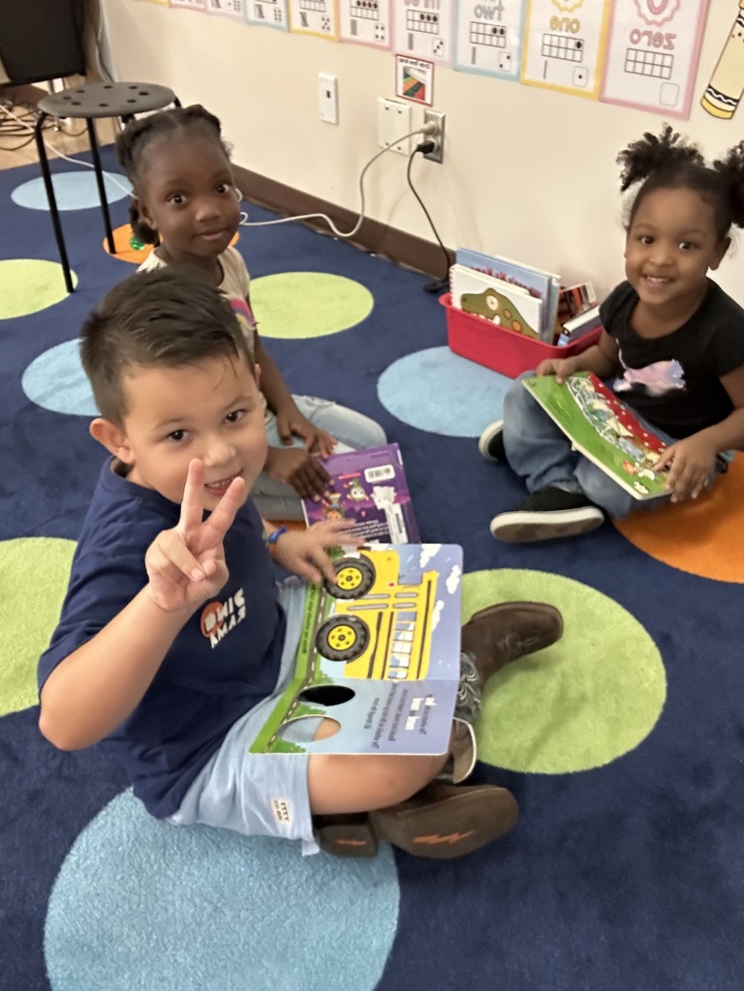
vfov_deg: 60.0
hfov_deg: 46.8
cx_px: 372
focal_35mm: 30
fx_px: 860
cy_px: 496
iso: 500
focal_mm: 2.69
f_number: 1.9
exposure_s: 1/30
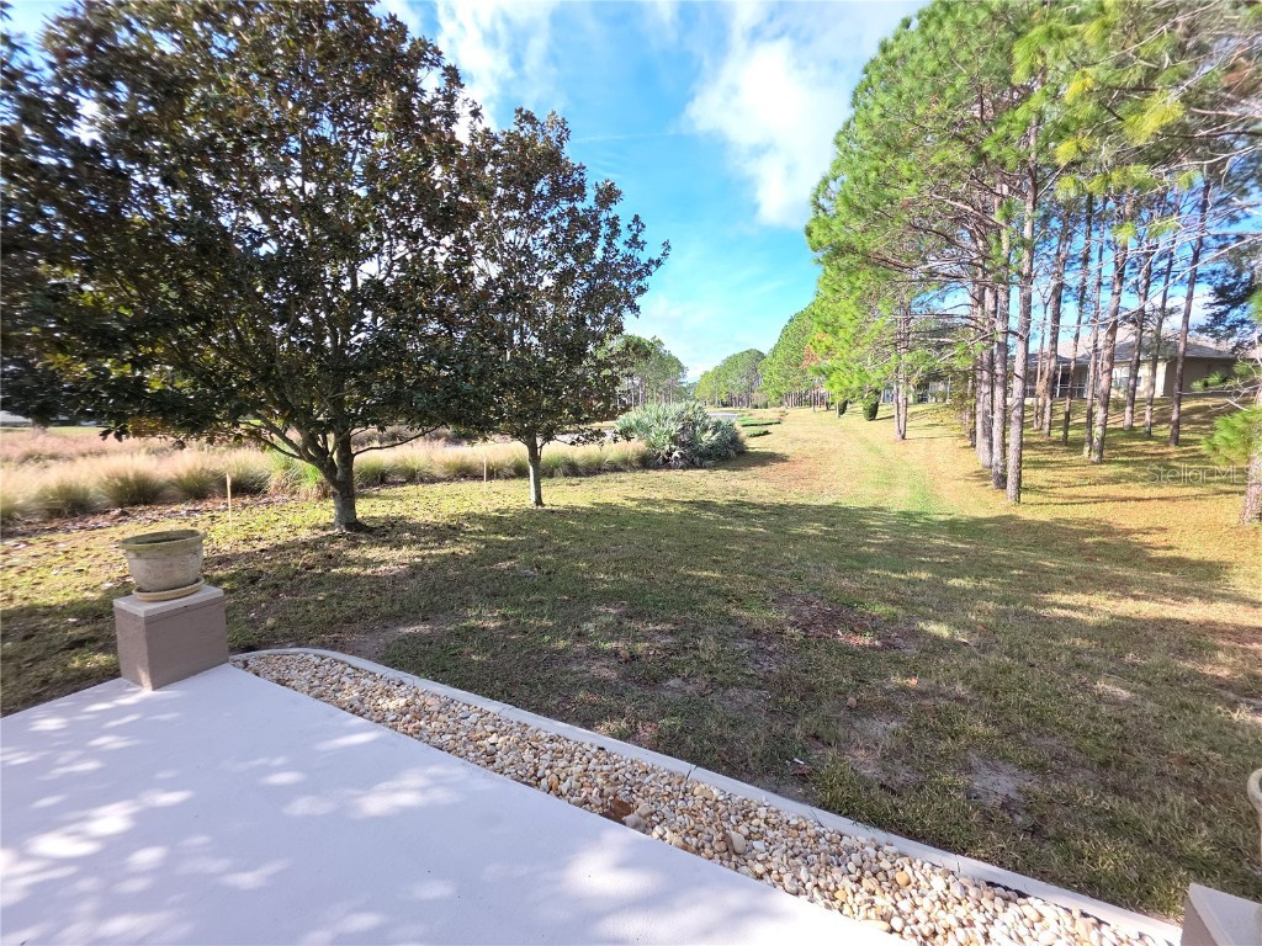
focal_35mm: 13
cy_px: 473
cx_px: 631
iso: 20
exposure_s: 1/301
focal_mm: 2.2
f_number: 1.9
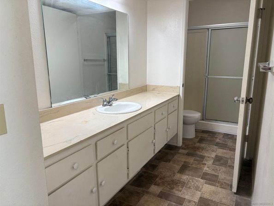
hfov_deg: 67.3
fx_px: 206
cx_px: 137
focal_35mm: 26
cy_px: 103
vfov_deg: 53.0
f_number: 1.6
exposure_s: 1/120
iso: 80
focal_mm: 5.96
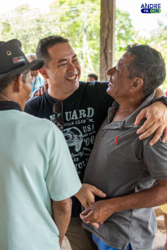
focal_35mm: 50
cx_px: 84
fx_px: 344
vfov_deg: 40.0
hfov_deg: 27.3
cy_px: 125
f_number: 2.5
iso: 320
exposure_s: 1/320
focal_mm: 33
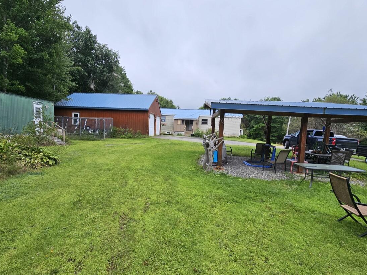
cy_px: 142
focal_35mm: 17
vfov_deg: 74.7
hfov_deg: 90.9
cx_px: 172
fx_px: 180
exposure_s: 1/505
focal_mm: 2.2
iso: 50
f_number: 2.2
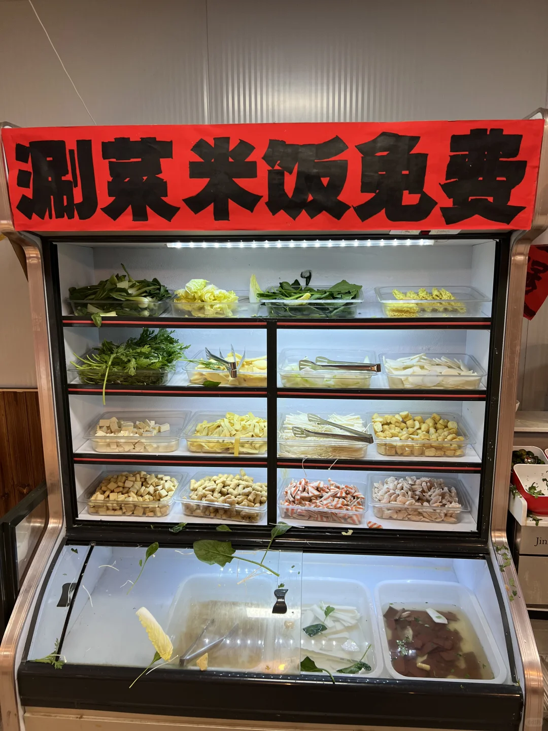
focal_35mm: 26
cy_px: 366
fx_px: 549
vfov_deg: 67.3
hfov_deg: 53.1
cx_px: 274
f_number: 1.5
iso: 100
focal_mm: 5.7
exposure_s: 1/100
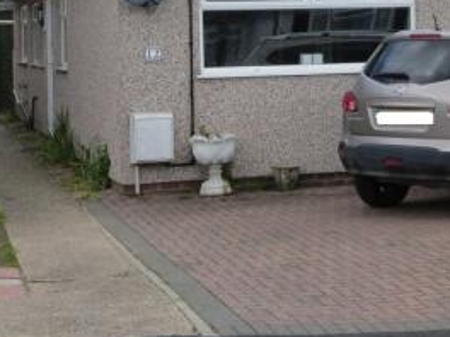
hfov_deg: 19.9
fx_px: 1261
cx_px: 381
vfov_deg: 15.0
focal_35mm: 97
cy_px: -3
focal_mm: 7.9
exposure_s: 1/250
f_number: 5.6
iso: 160
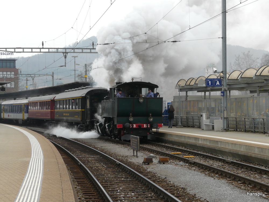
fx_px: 785
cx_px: 134
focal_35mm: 101
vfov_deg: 14.6
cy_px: 101
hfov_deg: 19.4
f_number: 5
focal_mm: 16.6
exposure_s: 1/200
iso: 100
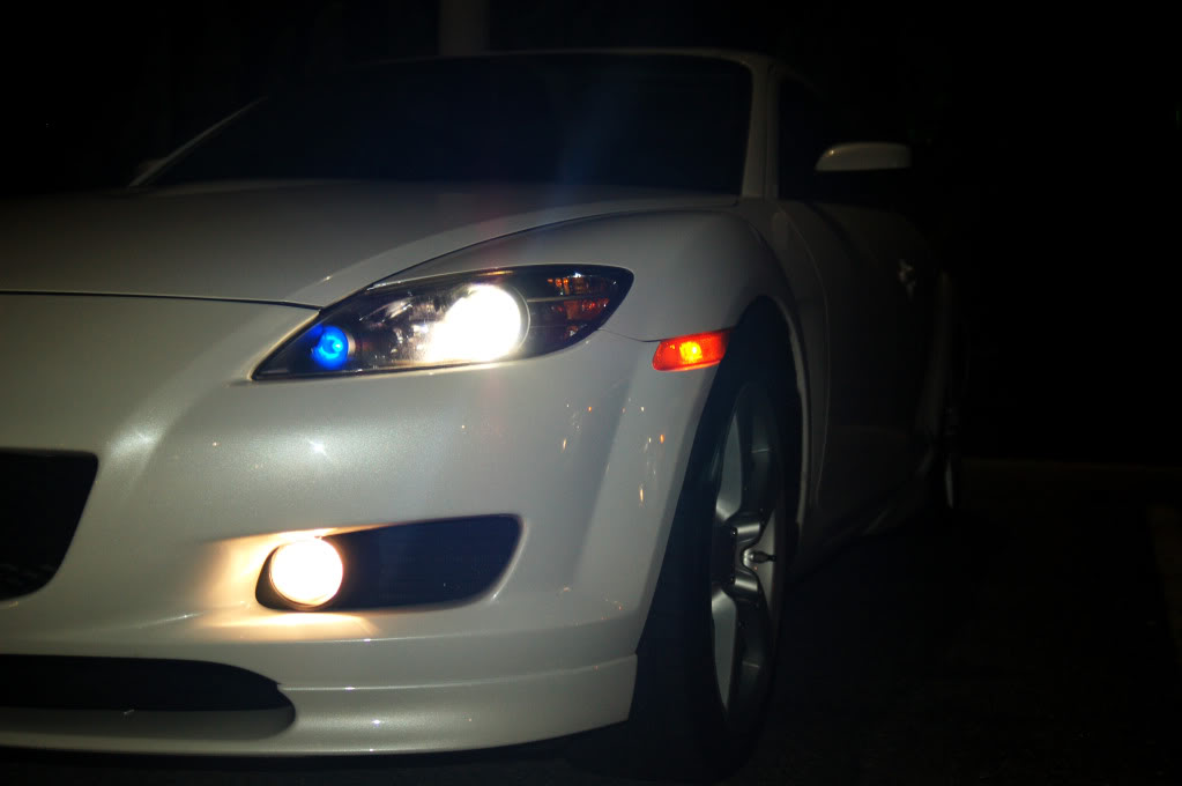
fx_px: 1673
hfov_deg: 38.9
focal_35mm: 51
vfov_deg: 26.4
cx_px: 591
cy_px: 393
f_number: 3.5
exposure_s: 1/25
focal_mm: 34
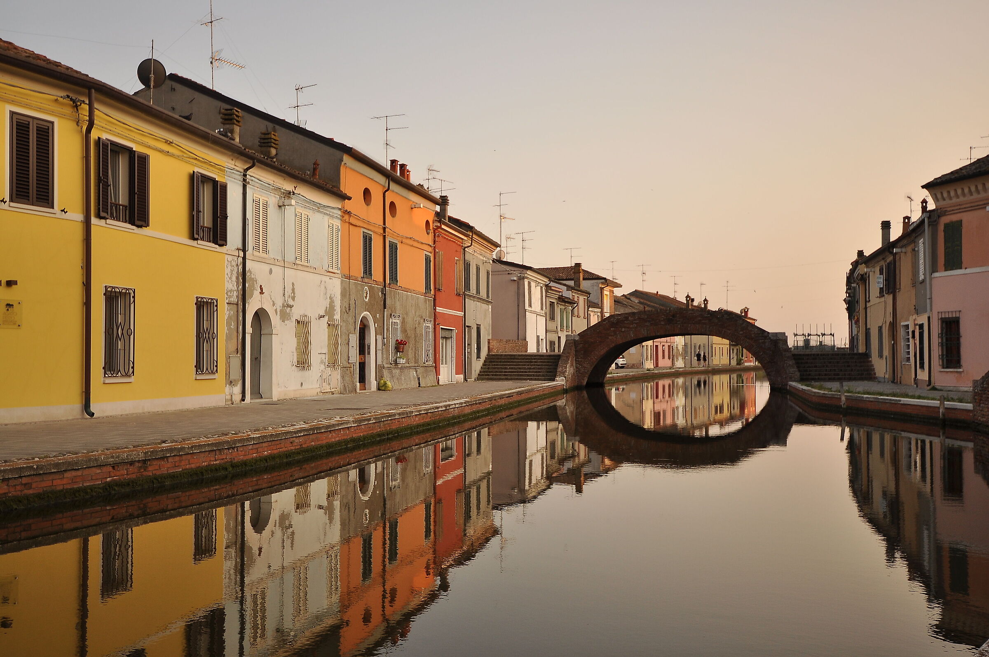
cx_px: 494
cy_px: 328
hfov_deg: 53.2
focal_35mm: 36
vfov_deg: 36.8
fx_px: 988
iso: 200
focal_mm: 24
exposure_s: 1/200
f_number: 4.5
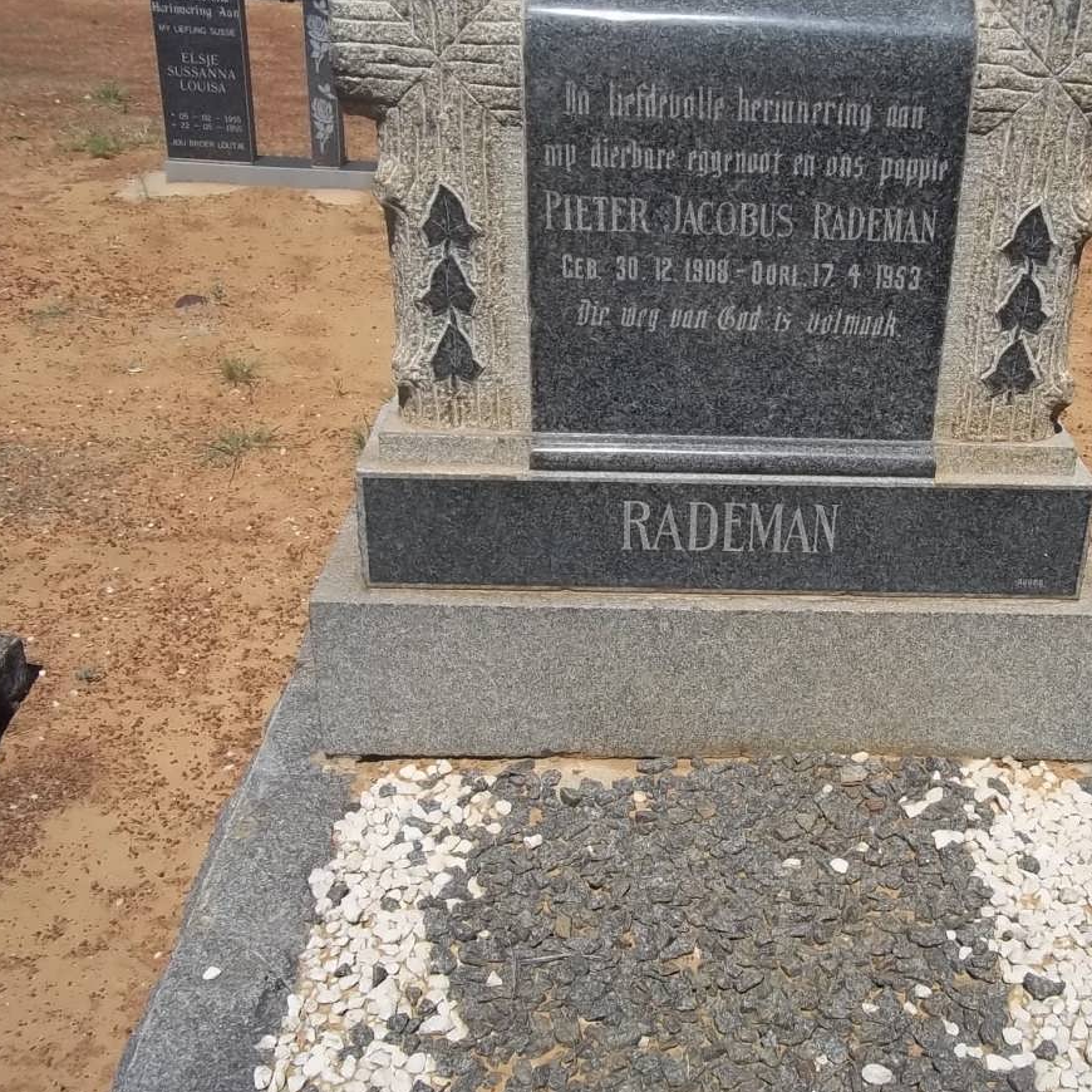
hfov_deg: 42.2
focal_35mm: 39
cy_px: 560
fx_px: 1392
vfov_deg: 42.8
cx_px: 742
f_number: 5.5
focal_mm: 5.7
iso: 80
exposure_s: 1/800
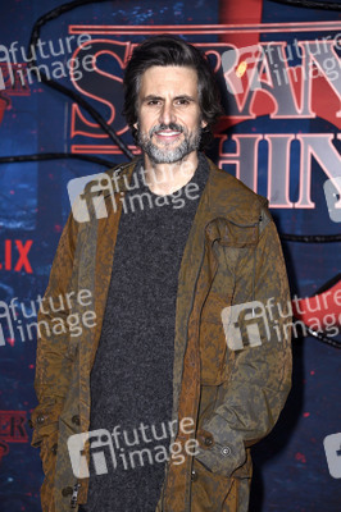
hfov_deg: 12.2
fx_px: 1594
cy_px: 256
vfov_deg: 18.3
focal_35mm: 112
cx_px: 170
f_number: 5.6
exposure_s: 1/200
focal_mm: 112
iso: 500
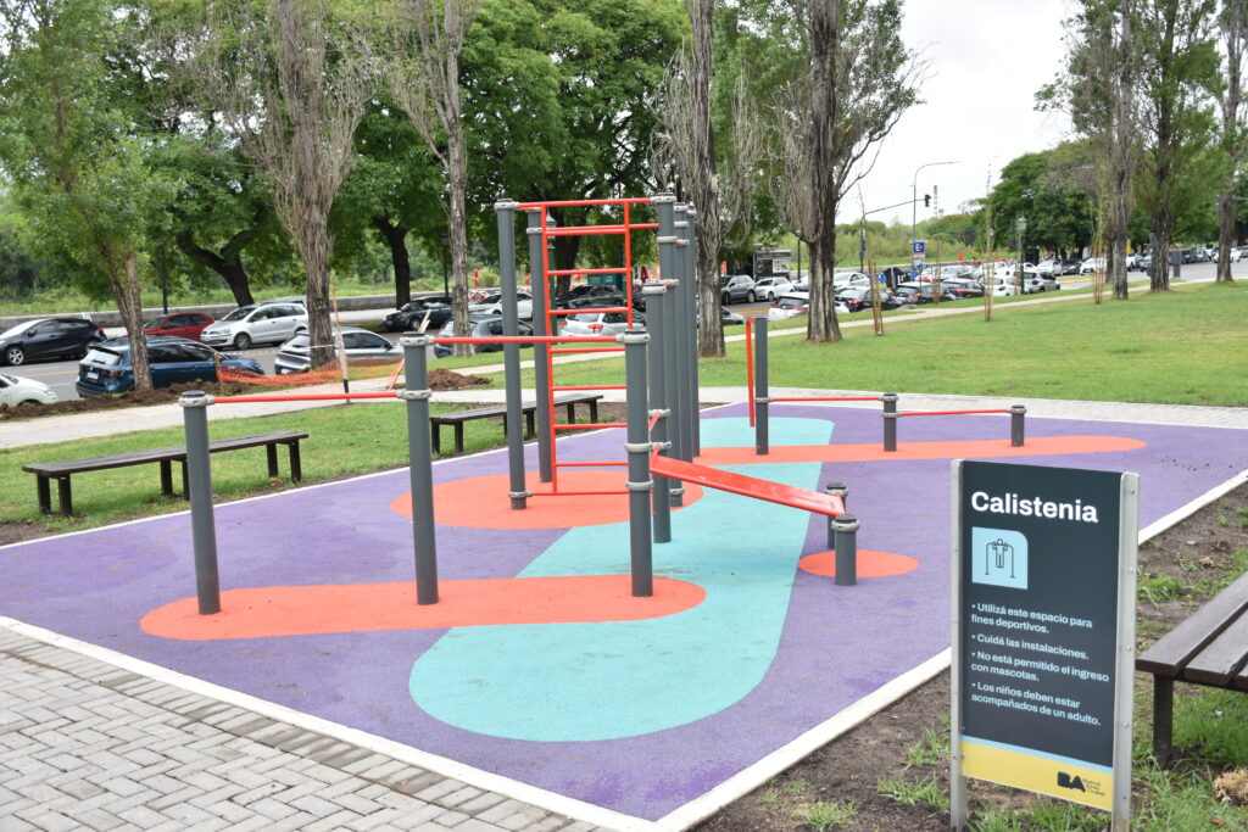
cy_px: 416
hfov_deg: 53.1
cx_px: 624
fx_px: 1248
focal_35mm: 36
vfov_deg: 36.9
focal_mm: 24
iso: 100
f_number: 3.8
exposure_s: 1/400
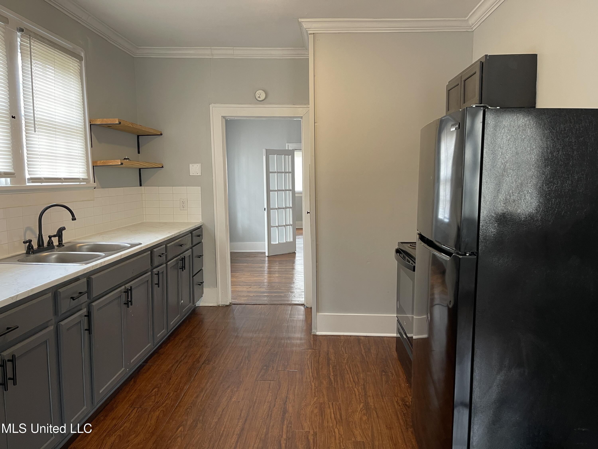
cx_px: 299
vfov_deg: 54.9
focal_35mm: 25
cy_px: 224
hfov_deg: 69.4
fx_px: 432
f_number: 1.6
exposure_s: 1/60
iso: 200
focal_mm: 5.1
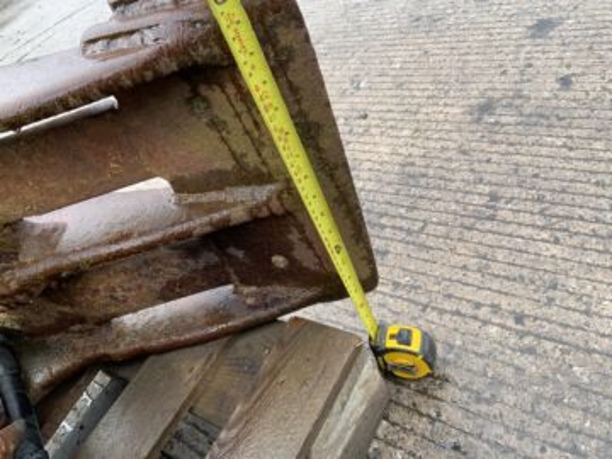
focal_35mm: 29
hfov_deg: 61.7
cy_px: 230
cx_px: 306
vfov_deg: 48.2
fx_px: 513
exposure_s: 1/297
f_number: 1.8
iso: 16
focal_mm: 3
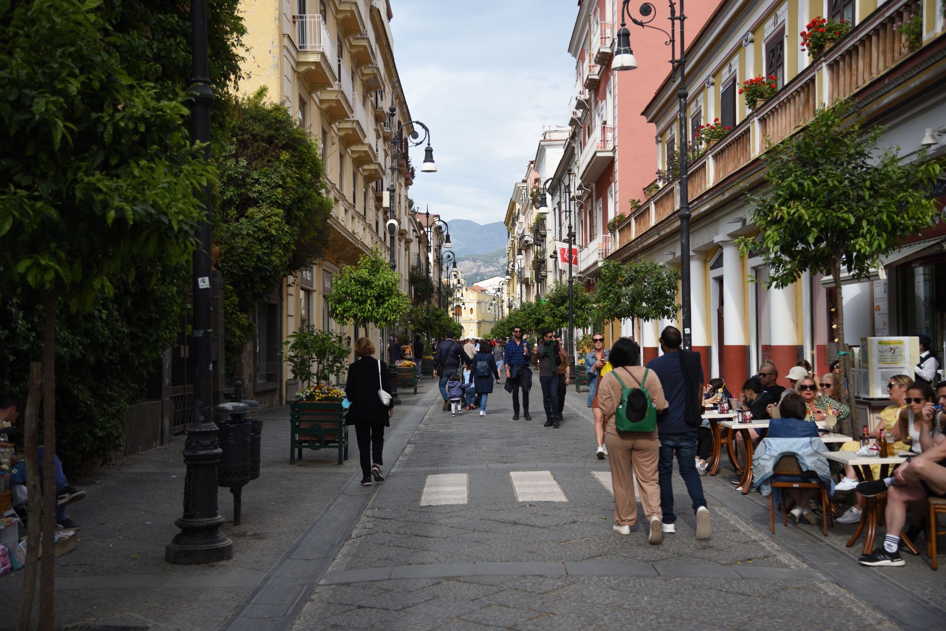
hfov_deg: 44.5
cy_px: 316
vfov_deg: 30.5
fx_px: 1157
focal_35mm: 44
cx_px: 473
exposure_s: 1/4000
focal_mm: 44
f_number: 4
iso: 800
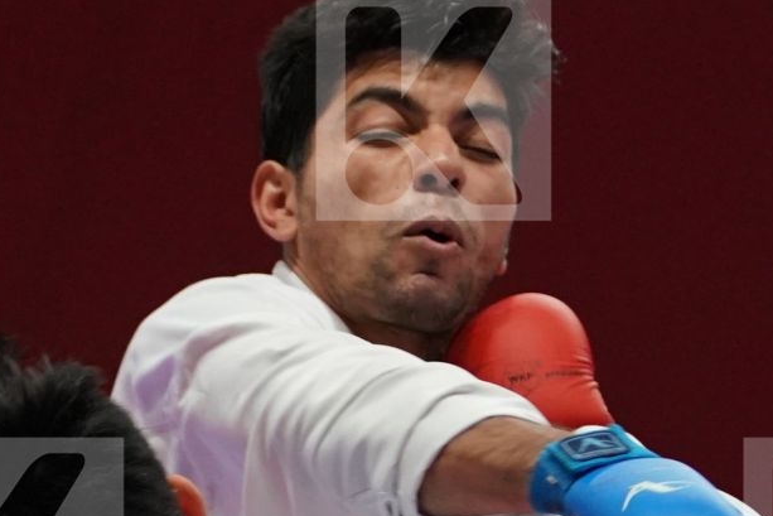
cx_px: 434
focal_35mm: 910
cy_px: 553
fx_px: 19543
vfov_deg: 1.5
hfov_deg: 2.3
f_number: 4
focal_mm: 207
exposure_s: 1/1000
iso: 3200
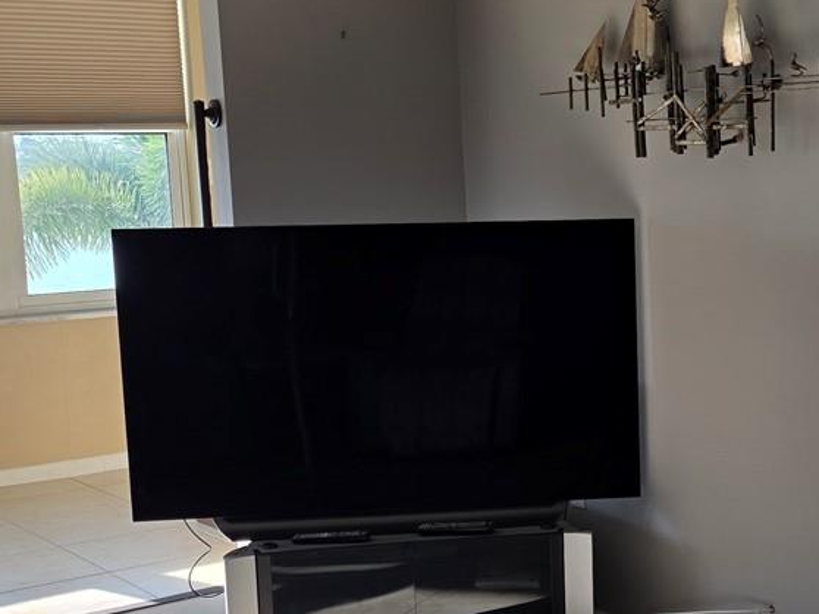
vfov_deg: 22.2
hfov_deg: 28.7
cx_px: 658
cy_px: 402
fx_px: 1561
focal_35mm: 66
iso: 12
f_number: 1.7
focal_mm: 6.25
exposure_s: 1/139
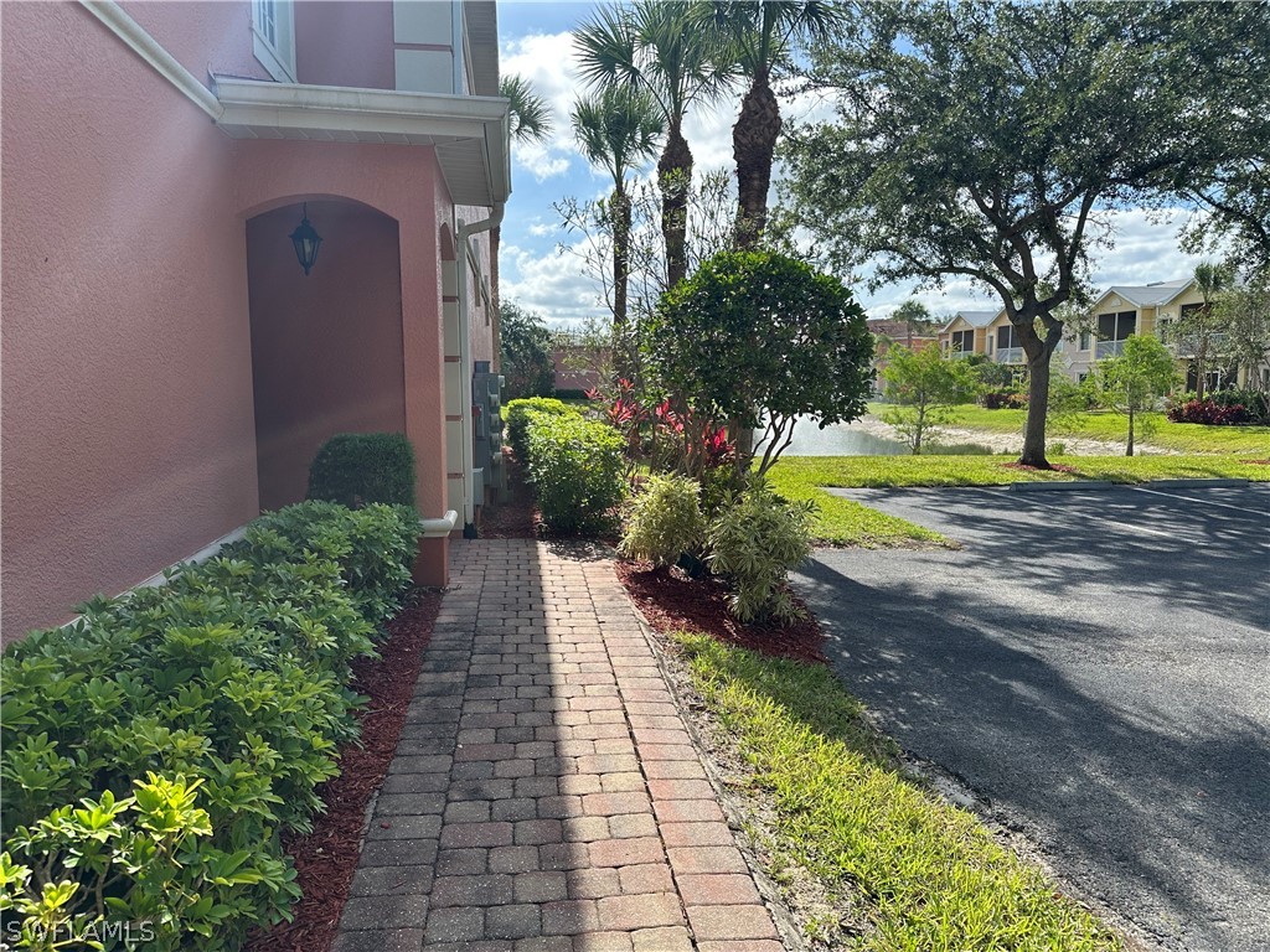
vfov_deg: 56.8
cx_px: 635
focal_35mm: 24
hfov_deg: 71.6
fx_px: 881
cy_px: 476
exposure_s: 1/2882
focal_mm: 6.86
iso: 80
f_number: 1.78
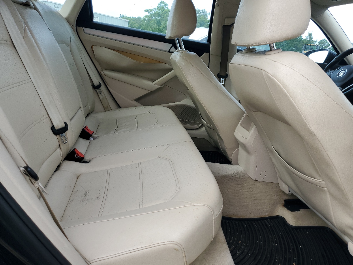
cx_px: 176
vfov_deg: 53.1
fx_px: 265
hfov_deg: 67.3
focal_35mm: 26
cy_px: 132
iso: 50
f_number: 1.5
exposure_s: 1/500
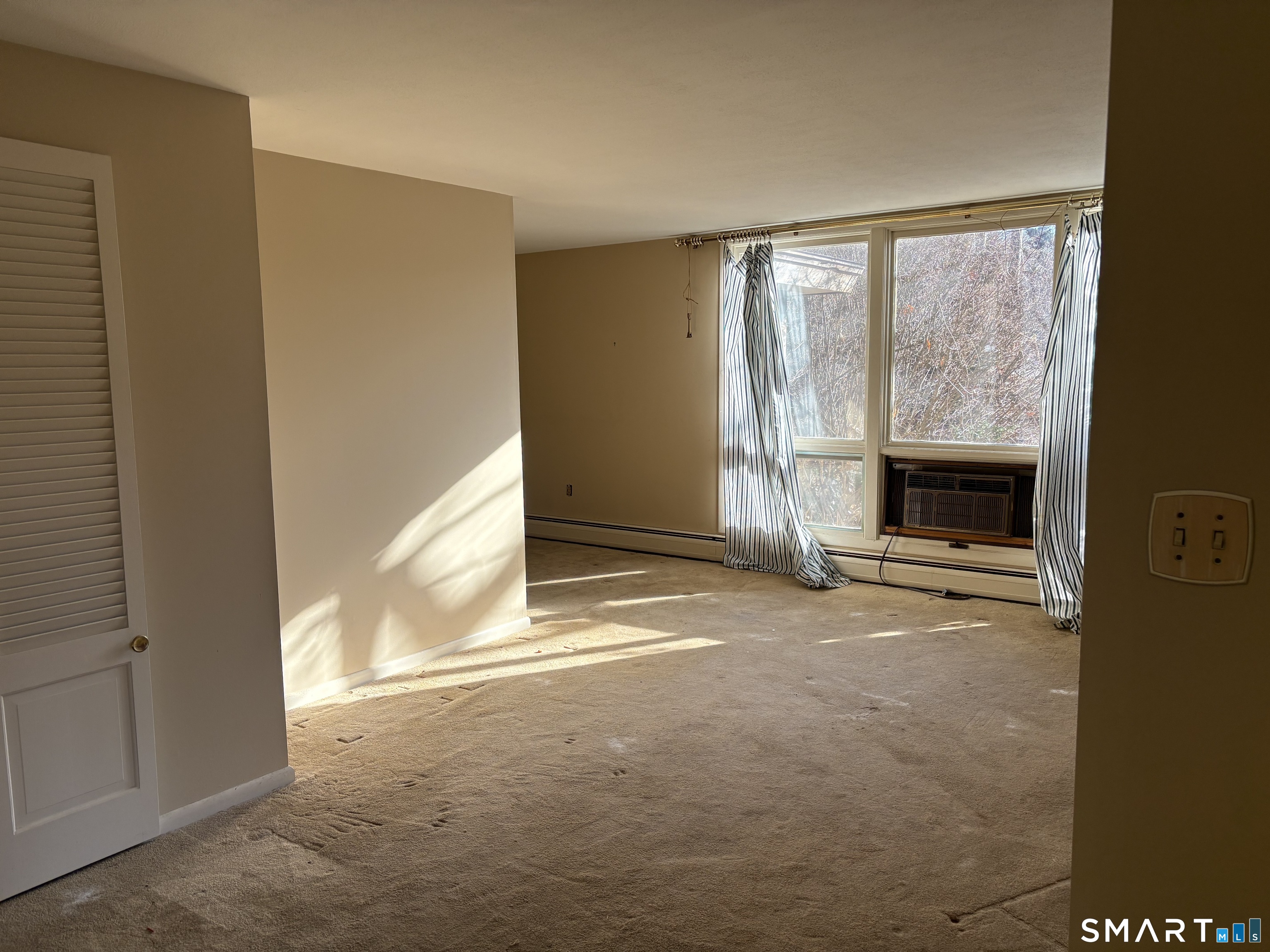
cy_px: 476
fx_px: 954
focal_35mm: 26
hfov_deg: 67.3
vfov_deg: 53.1
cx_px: 635
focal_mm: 5.96
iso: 64
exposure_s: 1/294
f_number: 1.6
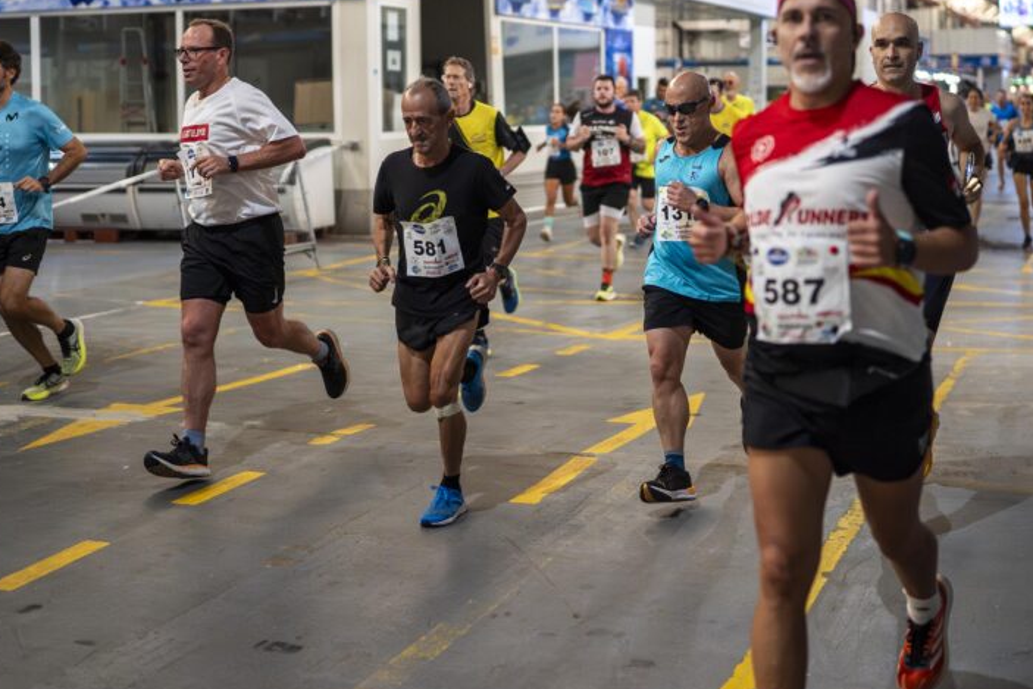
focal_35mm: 51
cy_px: 202
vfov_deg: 26.3
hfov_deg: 38.8
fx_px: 1464
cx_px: 589
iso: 3200
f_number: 1.2
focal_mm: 35
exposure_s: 1/1250
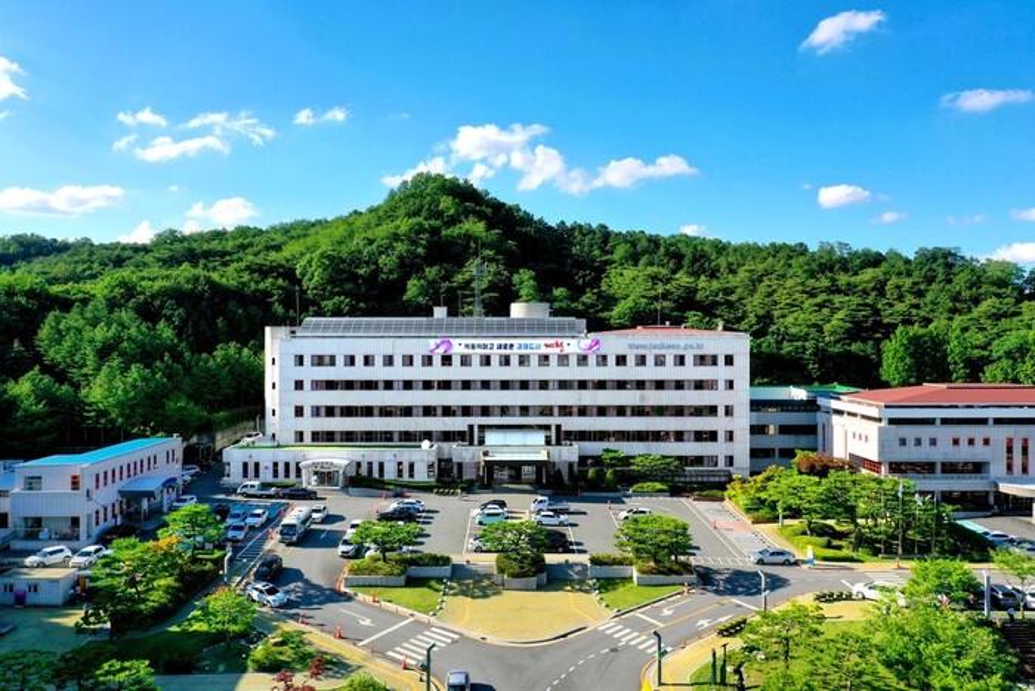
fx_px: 805
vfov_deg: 46.4
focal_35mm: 28
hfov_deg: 65.5
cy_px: 346
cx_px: 518
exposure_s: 1/500
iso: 100
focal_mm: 10.26
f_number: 6.3
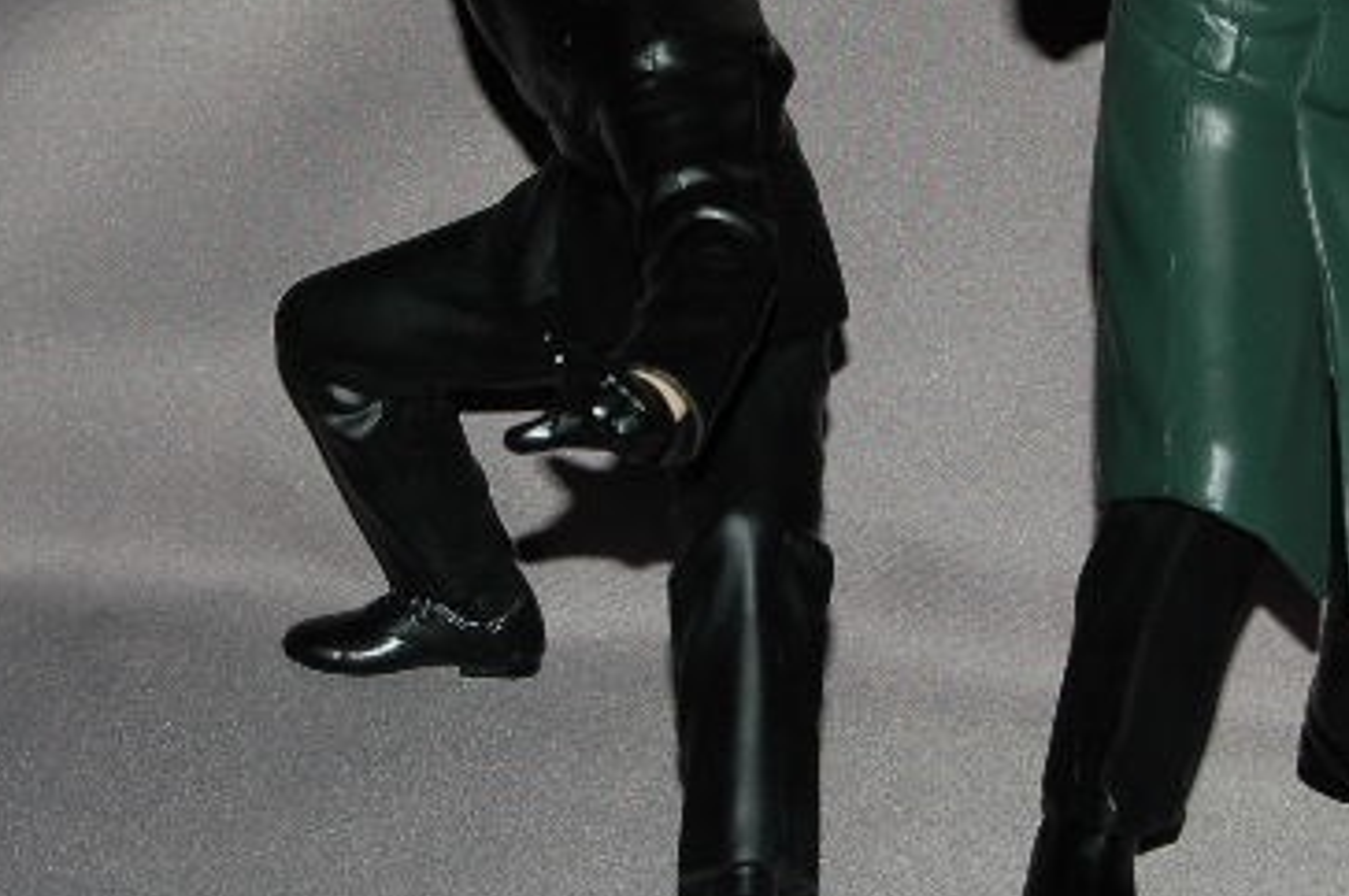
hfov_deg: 16.4
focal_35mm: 125
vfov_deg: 10.9
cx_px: 836
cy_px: 194
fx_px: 4680
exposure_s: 1/500
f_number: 9
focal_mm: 38
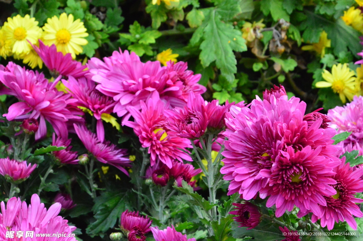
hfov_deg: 7.0
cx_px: 182
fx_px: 2947
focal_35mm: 292
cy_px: 120
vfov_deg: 4.7
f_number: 18
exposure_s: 1/250
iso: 5600
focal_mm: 195
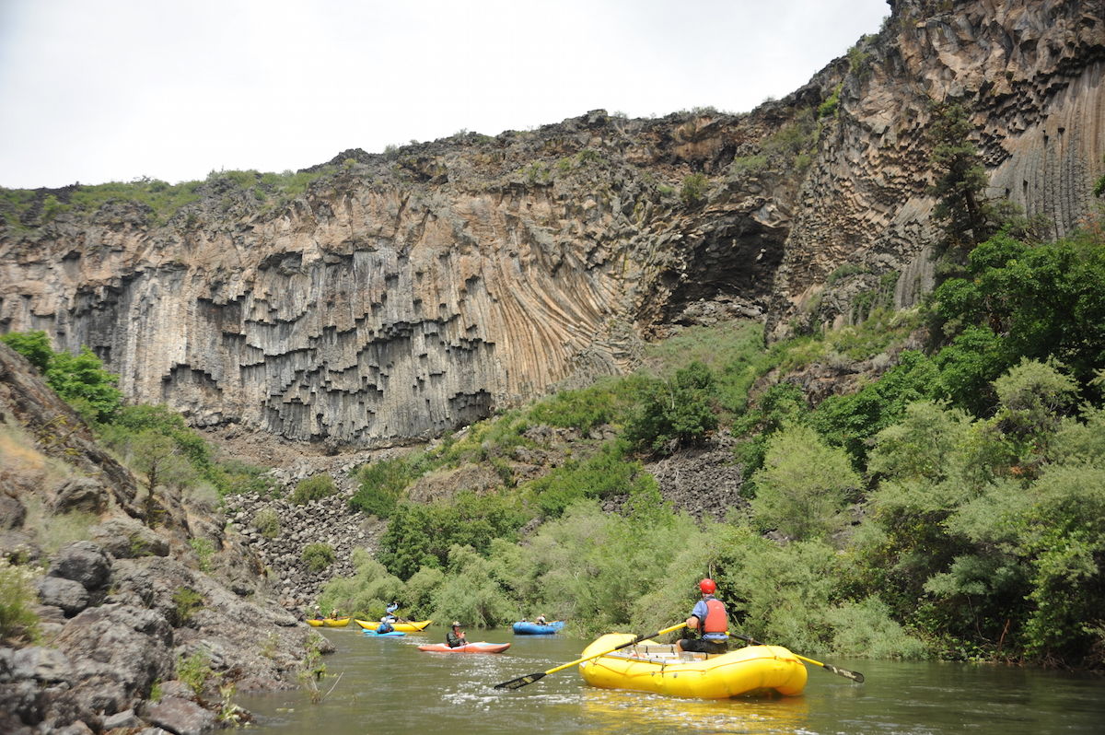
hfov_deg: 54.5
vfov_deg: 37.8
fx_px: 1073
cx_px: 552
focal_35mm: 35
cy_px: 368
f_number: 5.6
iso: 200
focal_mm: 35
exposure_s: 1/640
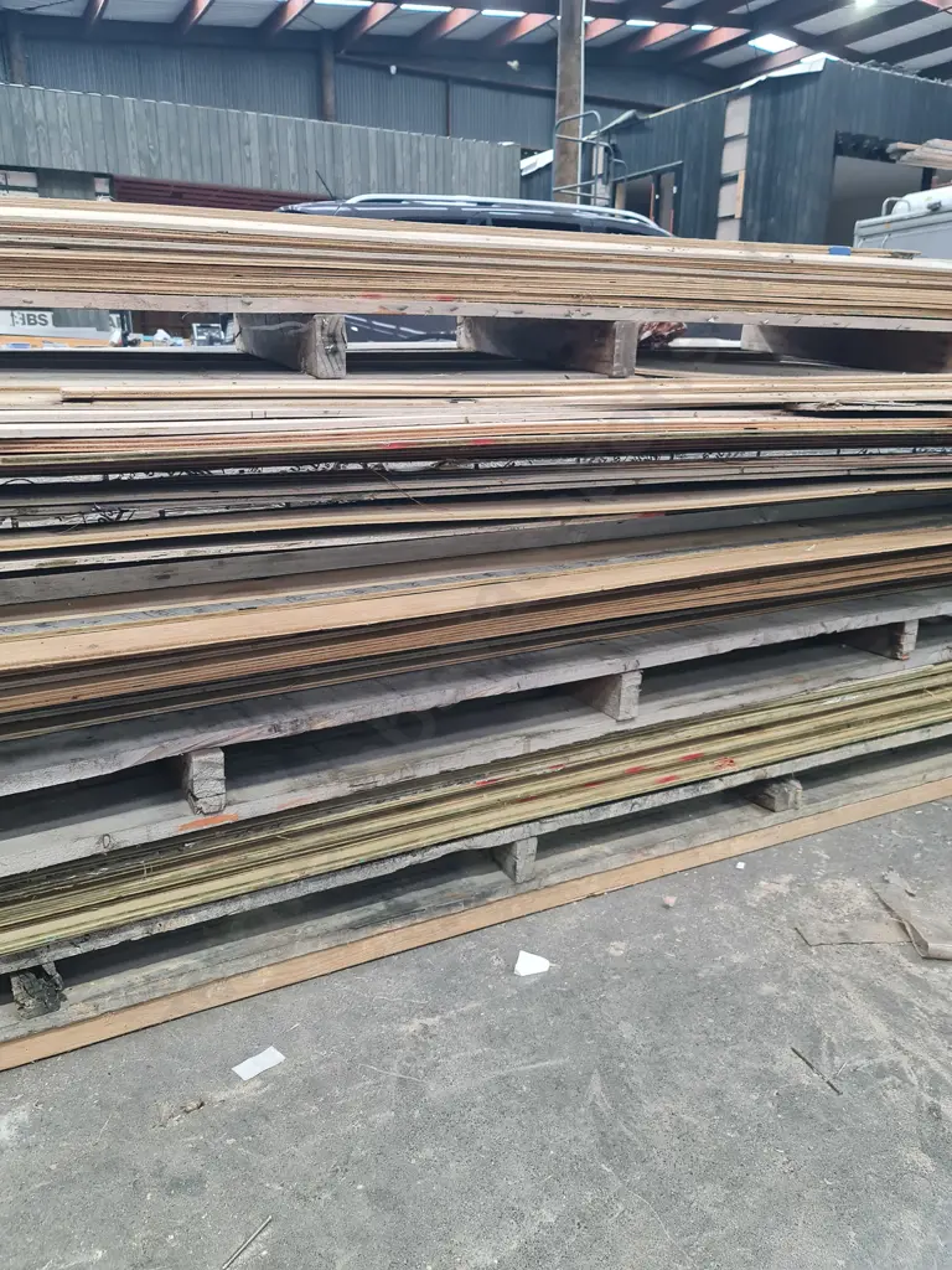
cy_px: 635
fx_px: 917
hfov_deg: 54.9
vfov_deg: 69.4
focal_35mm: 25
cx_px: 476
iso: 320
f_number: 1.8
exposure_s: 1/100
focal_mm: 7
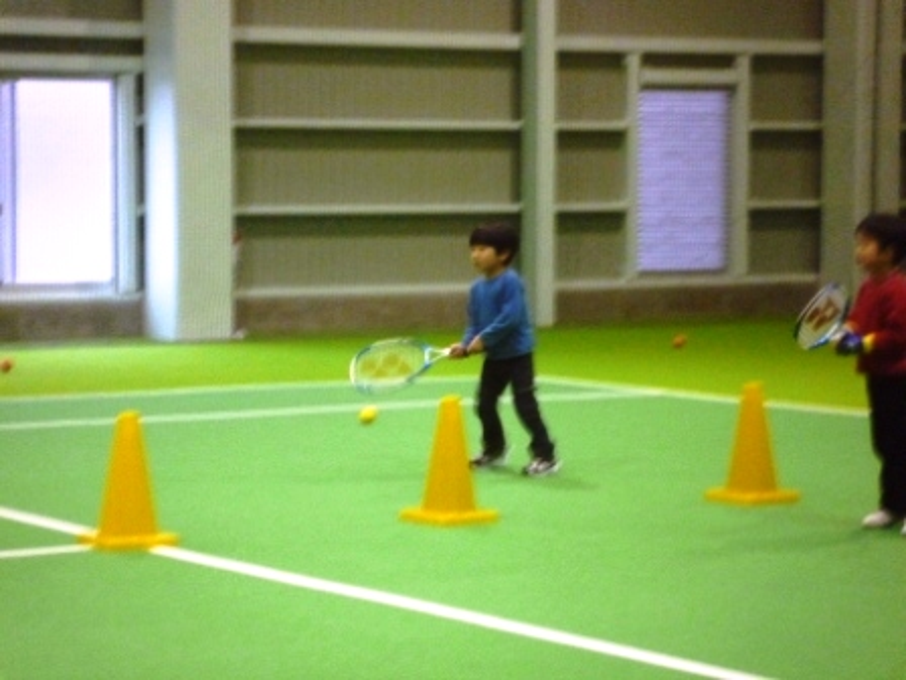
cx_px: 453
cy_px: 340
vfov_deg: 11.9
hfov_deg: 15.8
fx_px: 3272
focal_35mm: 125
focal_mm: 22
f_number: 5.9
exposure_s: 1/13
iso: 800
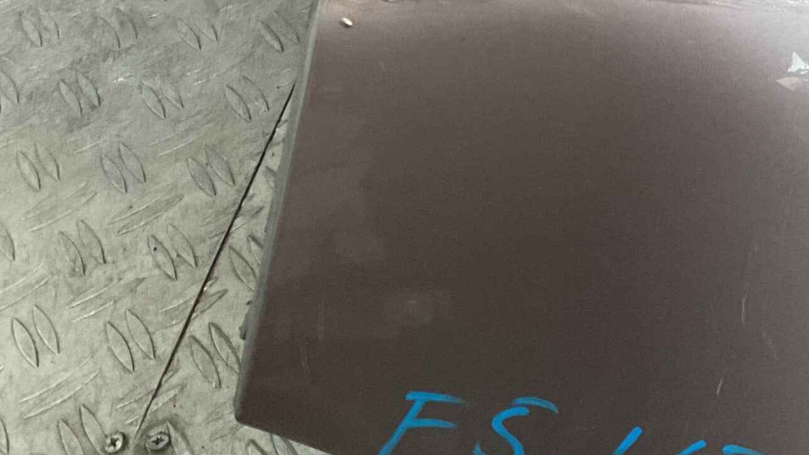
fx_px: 1351
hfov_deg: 31.5
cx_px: 755
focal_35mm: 63
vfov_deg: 18.7
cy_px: 35
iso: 160
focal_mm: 3
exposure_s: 1/50
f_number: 1.8
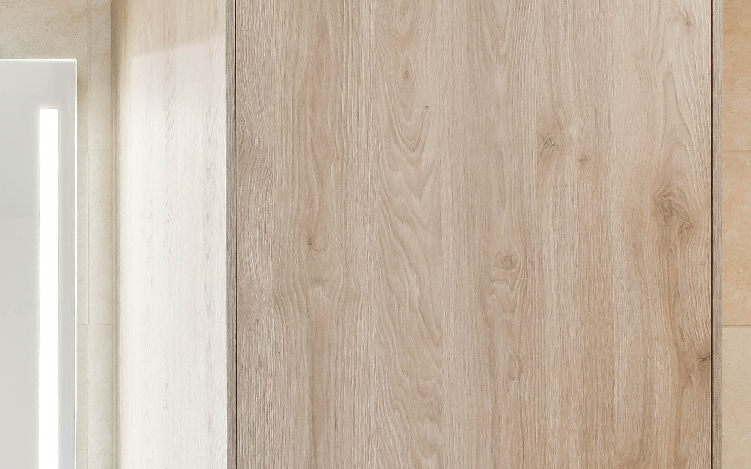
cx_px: -199
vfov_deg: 19.1
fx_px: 1269
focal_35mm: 62
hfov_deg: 27.9
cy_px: 641
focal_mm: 16
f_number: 8
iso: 320
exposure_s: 1/15
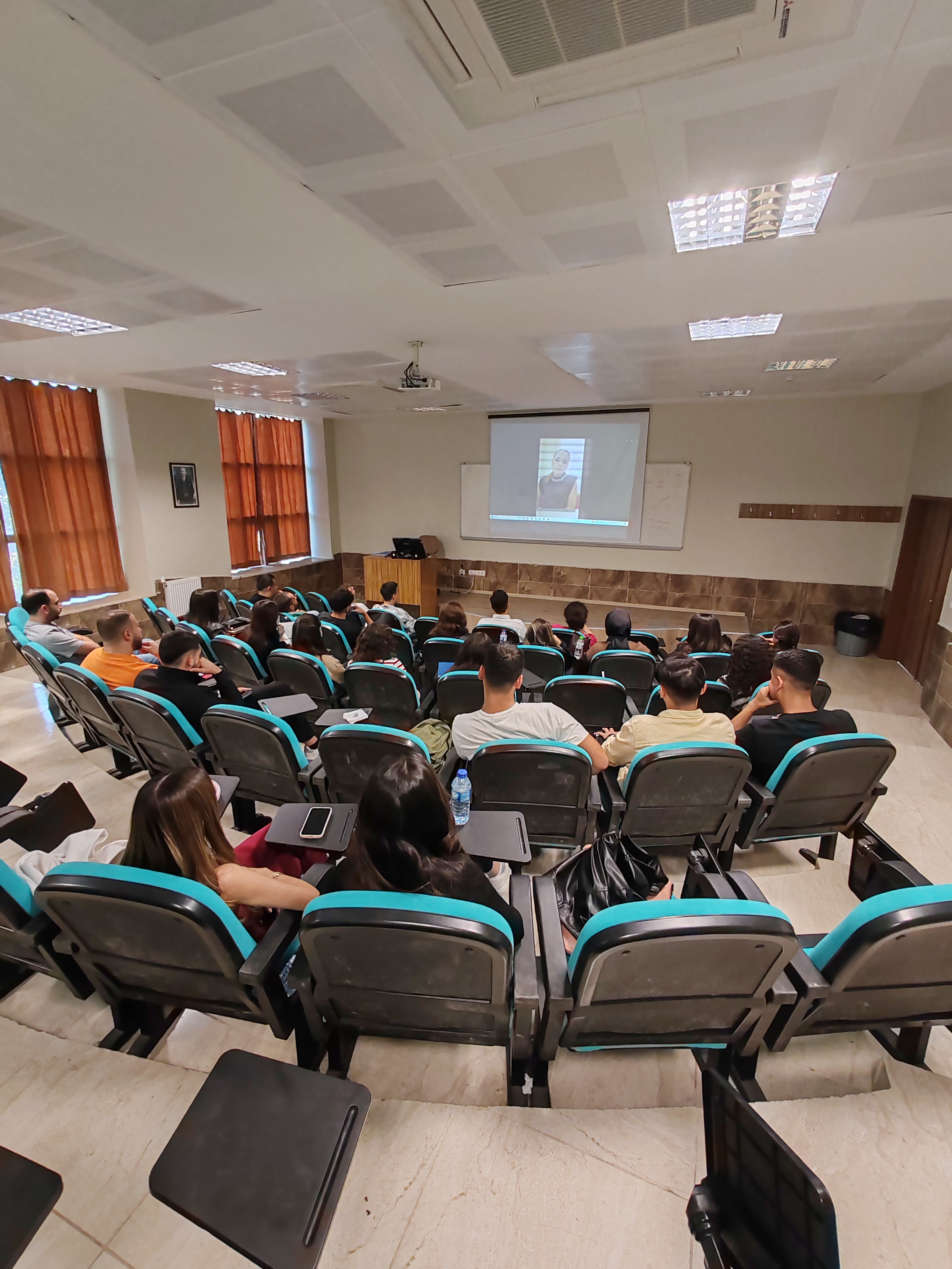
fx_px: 587
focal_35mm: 16
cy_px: 634
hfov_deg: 78.1
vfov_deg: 94.5
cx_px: 476
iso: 500
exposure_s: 1/33
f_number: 2.2
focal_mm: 1.96
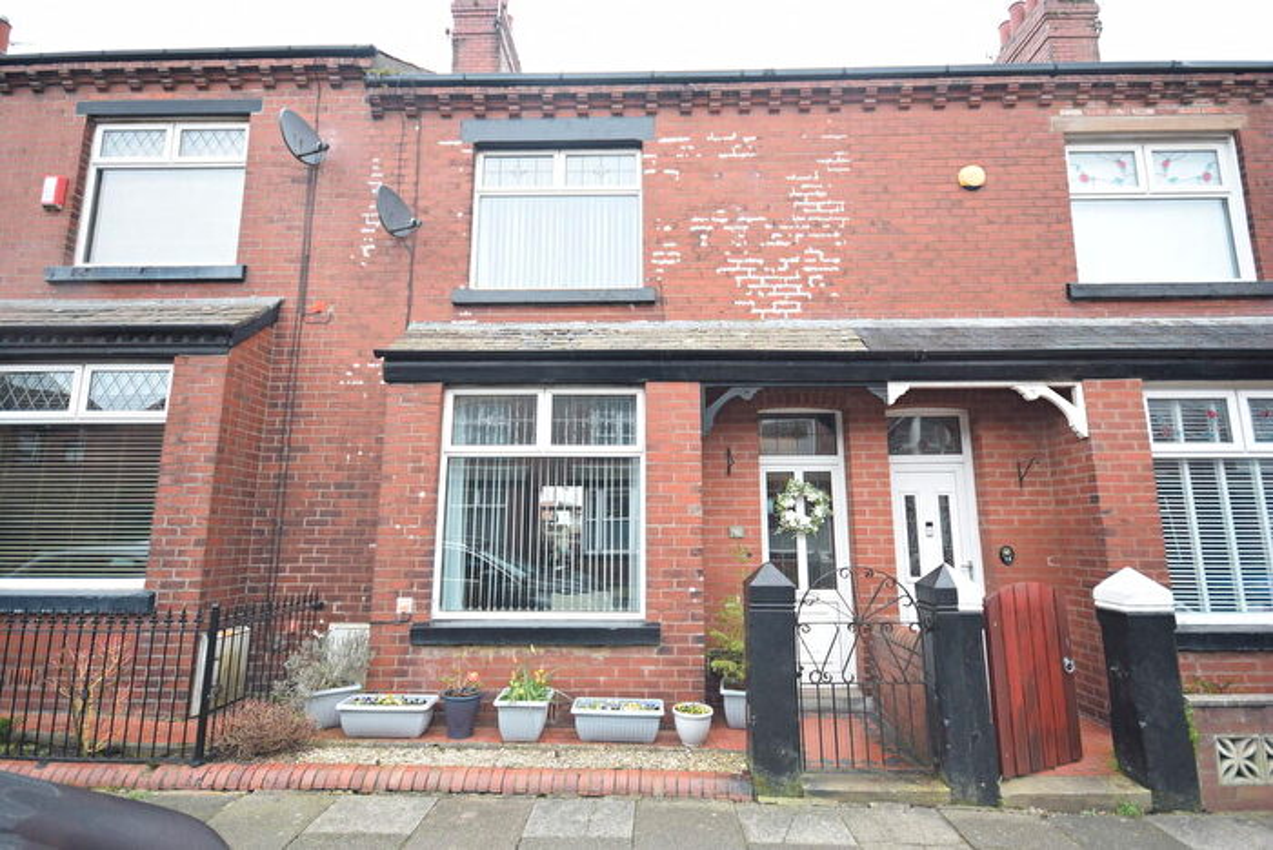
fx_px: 610
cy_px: 425
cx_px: 636
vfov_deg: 69.7
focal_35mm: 17
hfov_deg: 92.4
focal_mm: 11.5
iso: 400
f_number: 5.6
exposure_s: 1/125
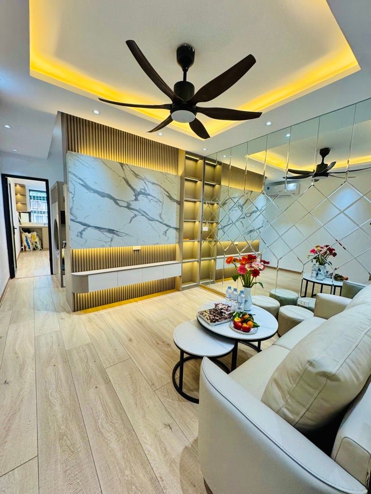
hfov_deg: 85.7
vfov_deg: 102.1
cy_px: 247
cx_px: 186
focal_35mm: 14
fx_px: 200
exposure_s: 1/100
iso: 160
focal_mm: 2.22
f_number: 2.2
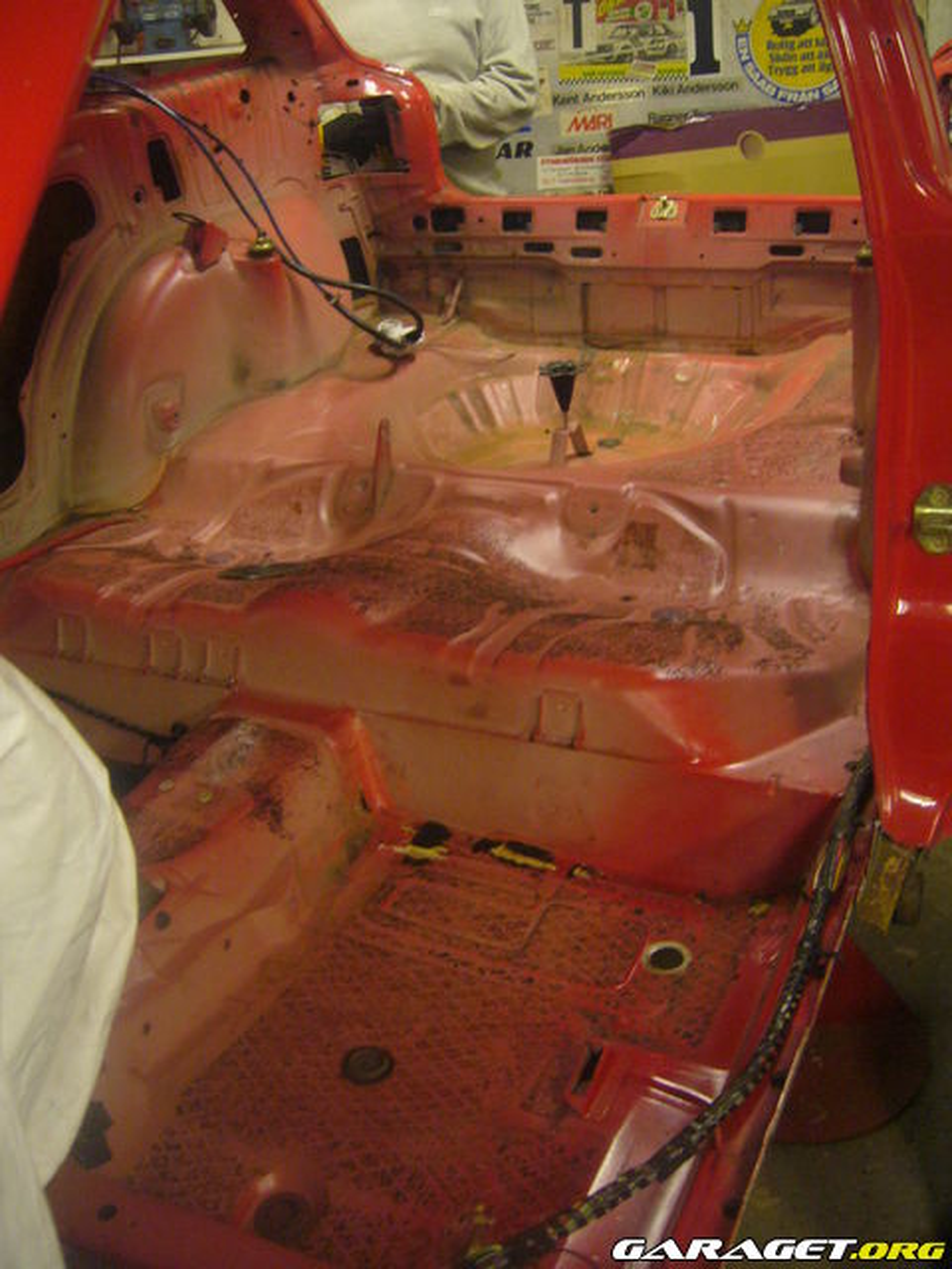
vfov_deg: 52.6
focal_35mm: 35
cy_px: 634
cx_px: 476
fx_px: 1283
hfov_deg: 40.7
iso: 200
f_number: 2.8
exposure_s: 1/8
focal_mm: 5.8
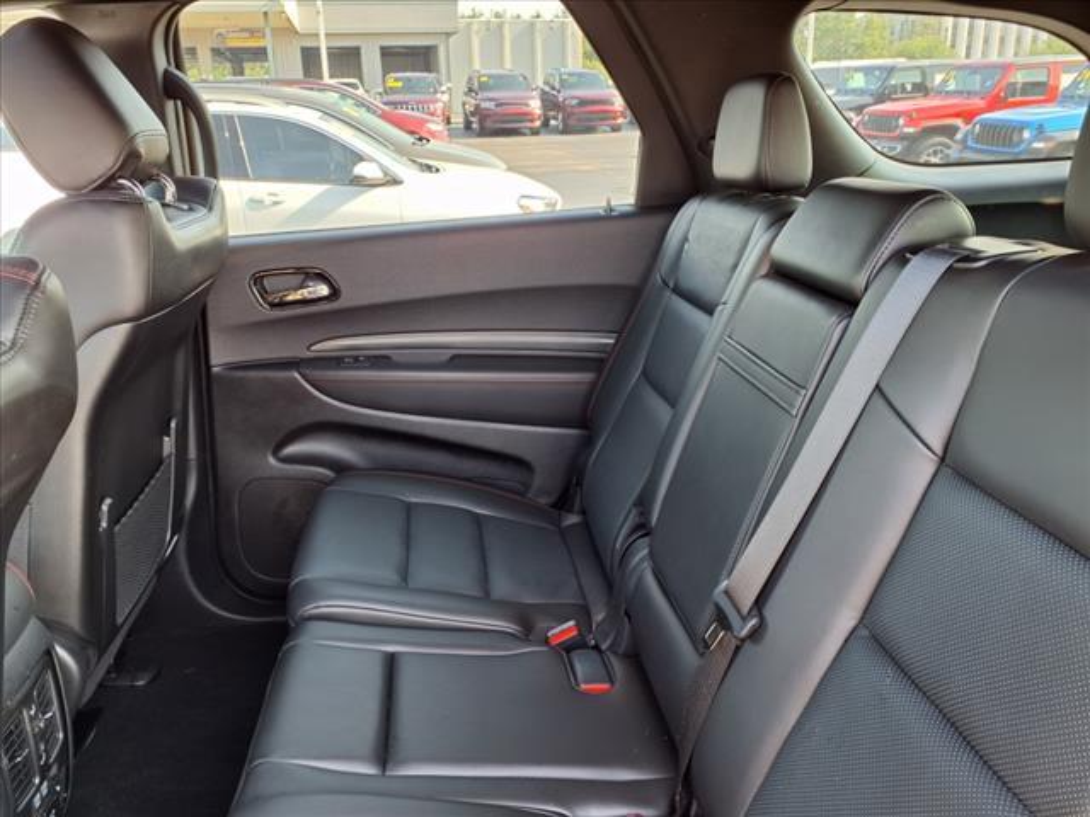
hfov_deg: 65.3
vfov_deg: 51.4
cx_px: 545
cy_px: 408
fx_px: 850
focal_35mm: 27
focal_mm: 3.58
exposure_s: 1/40
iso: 64
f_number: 1.9
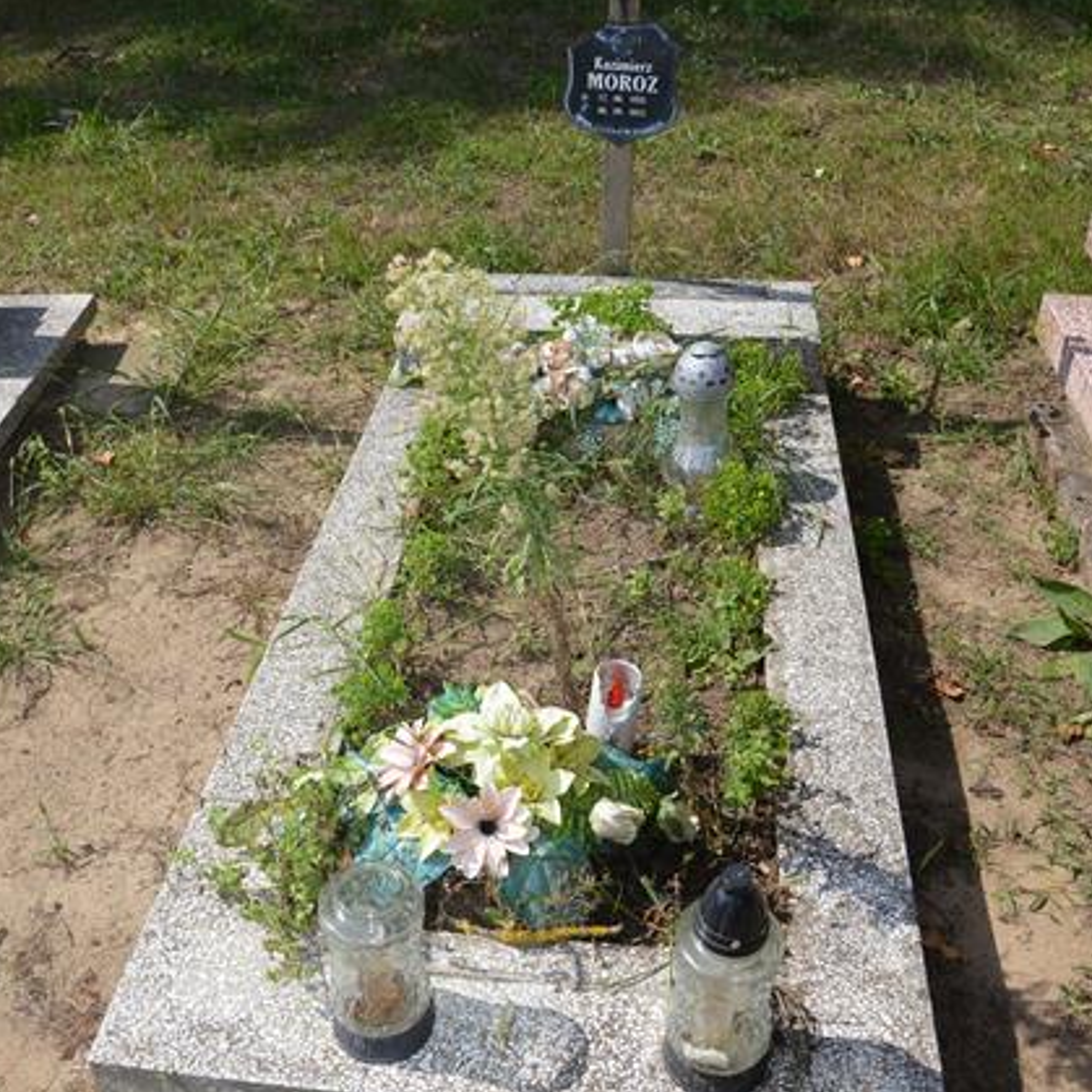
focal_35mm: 35
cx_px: 542
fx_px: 1249
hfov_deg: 47.2
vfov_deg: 46.9
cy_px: 433
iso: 100
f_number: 9
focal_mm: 18
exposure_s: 1/200
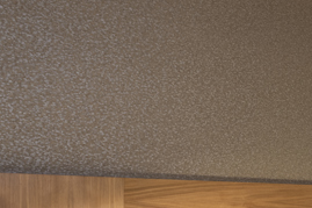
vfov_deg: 24.6
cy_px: 215
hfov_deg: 22.7
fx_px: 450
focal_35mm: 52
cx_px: 552
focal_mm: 14
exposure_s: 4
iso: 100
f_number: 16
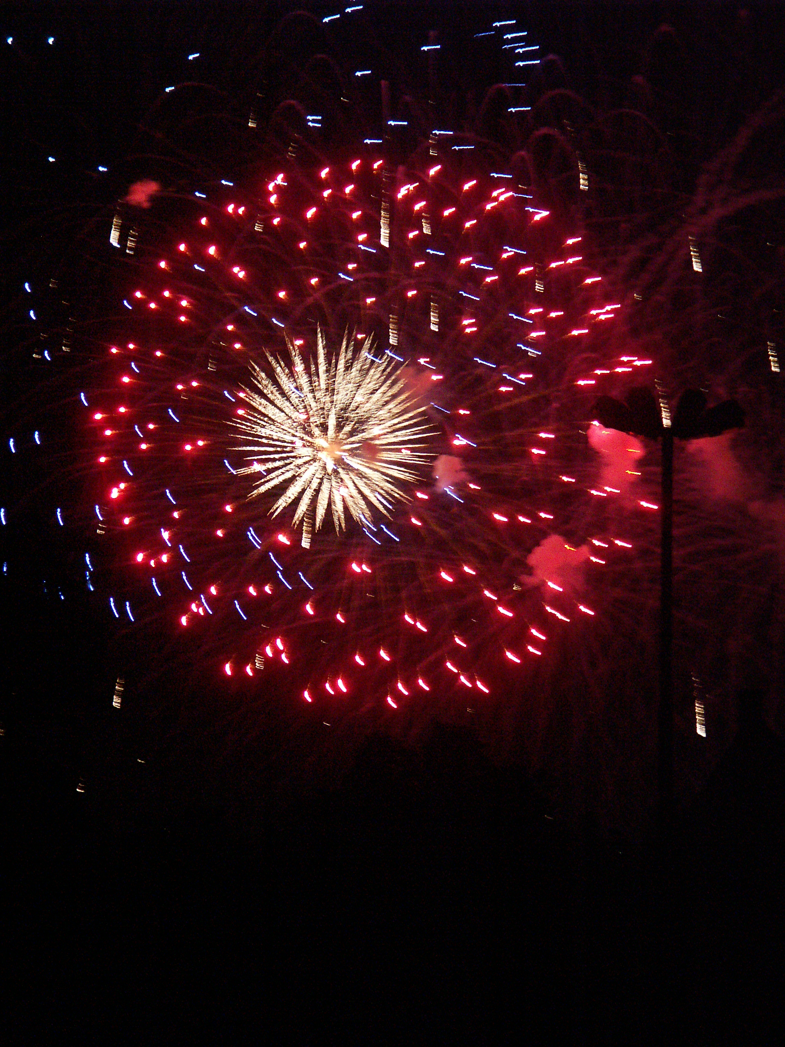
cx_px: 392
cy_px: 524
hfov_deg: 7.5
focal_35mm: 199
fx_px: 6017
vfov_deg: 9.9
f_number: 3.5
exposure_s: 1/10
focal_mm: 50.48
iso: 400
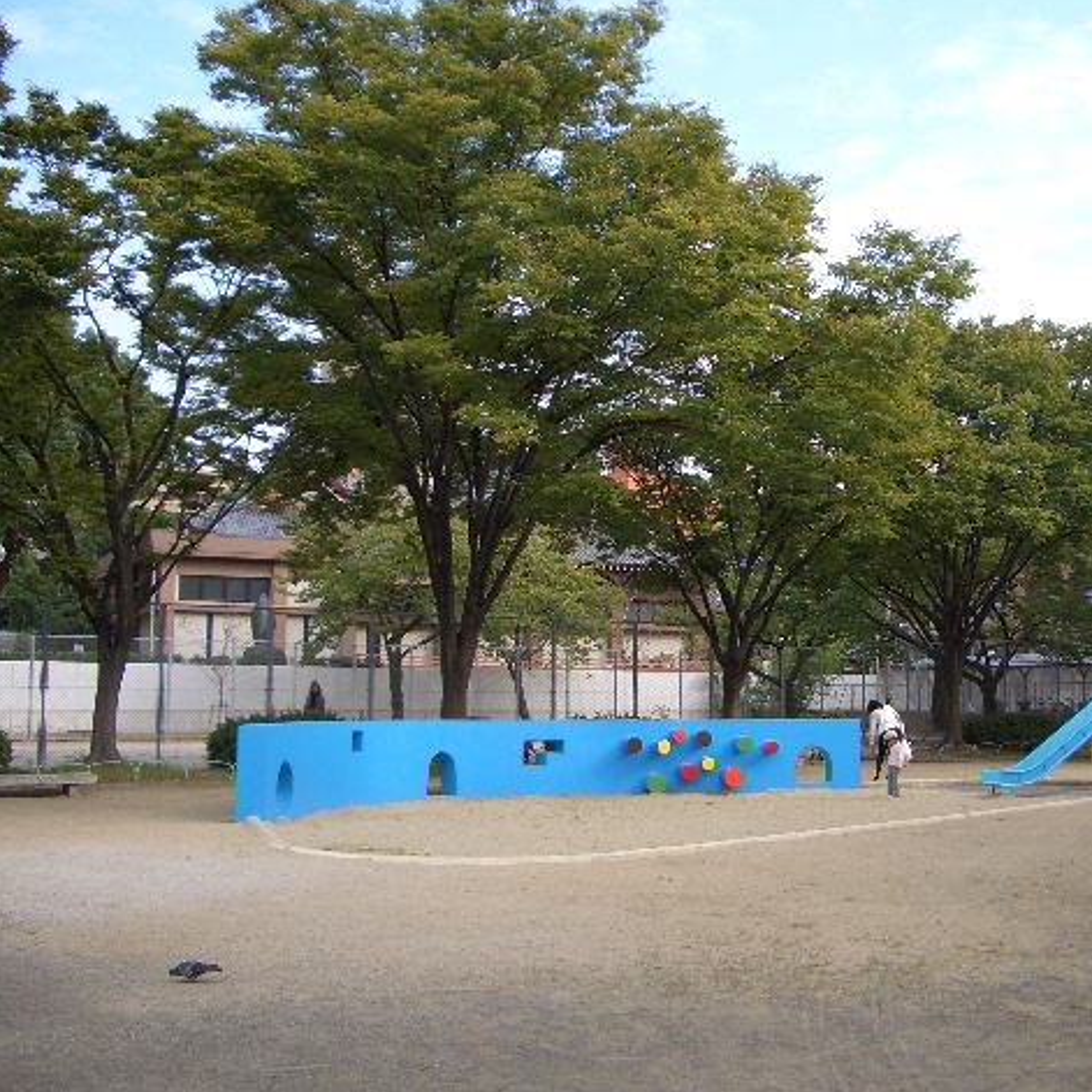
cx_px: 740
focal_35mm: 42
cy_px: 540
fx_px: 1499
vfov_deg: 40.0
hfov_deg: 39.5
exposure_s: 1/320
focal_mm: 5.8
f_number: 2.6
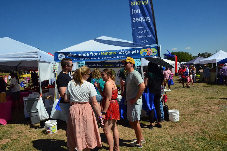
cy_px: 76
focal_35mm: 30
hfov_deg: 62.0
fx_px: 189
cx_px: 114
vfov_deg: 43.4
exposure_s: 1/2000
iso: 1600
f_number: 14
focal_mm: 20
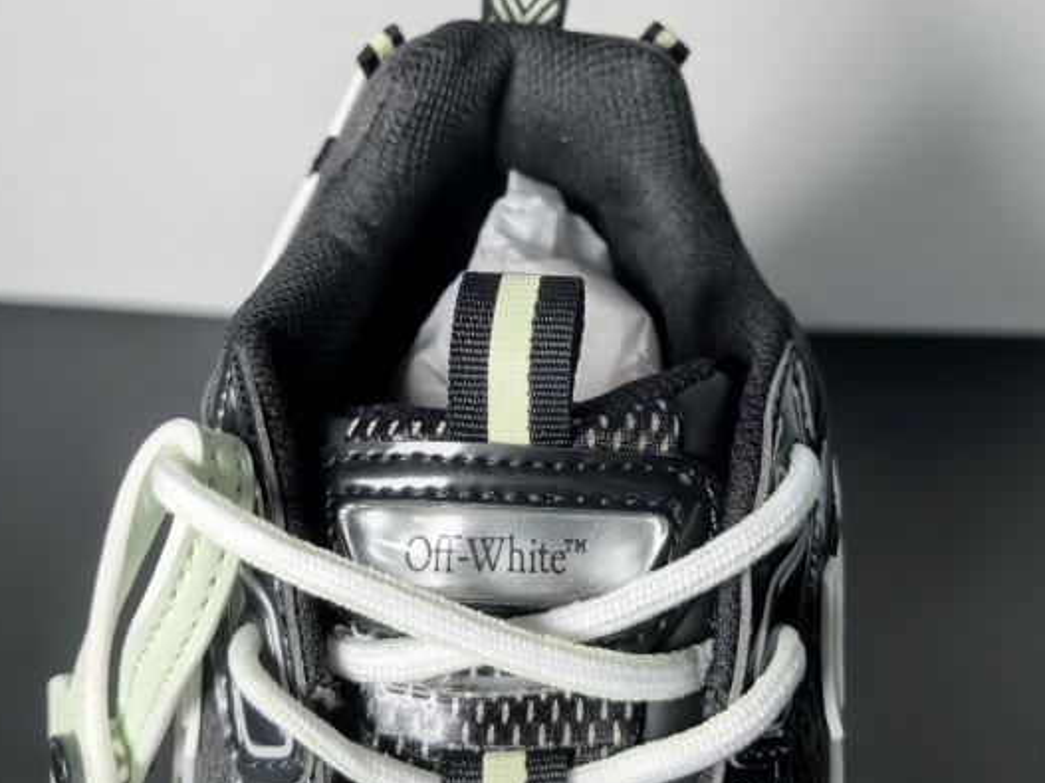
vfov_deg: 34.8
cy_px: 262
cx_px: 510
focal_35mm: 41
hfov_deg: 45.8
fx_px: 1237
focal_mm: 6.98
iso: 160
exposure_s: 1/2801
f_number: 2
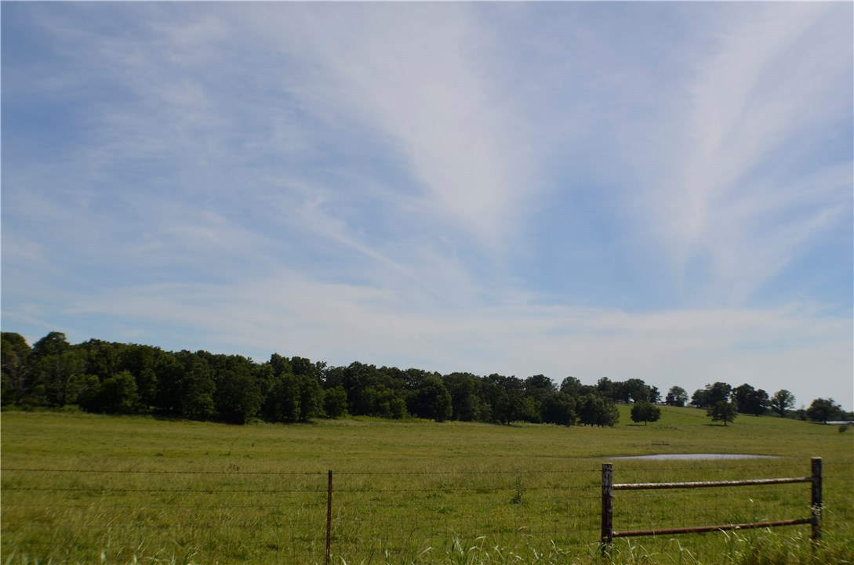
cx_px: 427
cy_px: 282
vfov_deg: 26.4
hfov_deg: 39.0
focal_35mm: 51
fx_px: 1207
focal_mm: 34
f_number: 9
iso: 100
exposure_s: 1/320
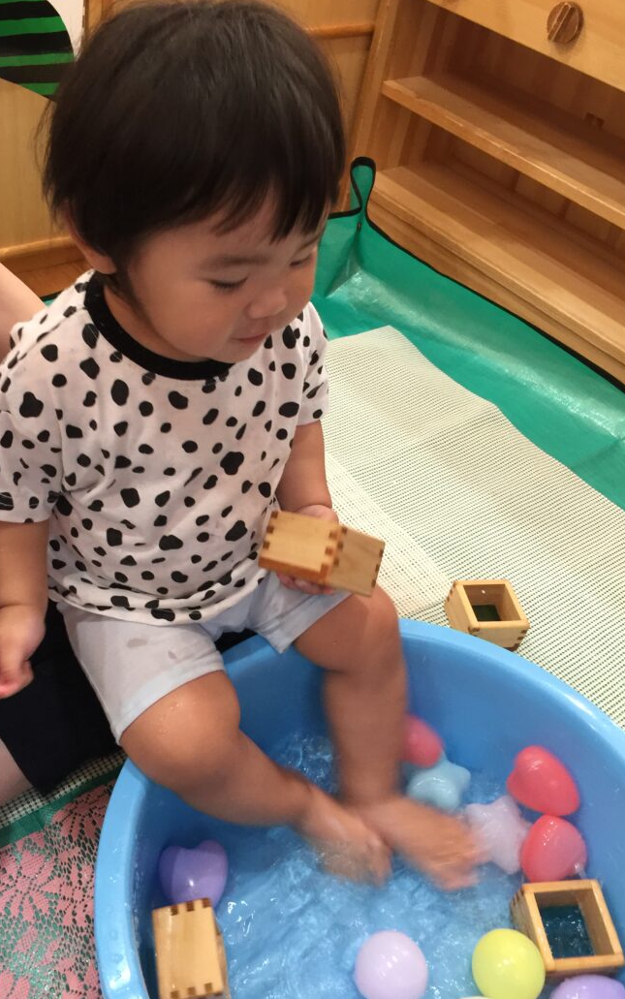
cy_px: 497
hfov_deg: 40.5
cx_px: 261
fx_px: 844
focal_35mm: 31
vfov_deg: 61.2
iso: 80
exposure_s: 1/17
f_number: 2.2
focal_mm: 4.15
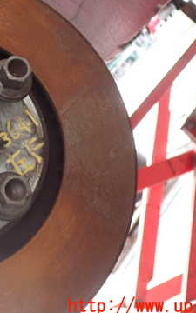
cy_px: 122
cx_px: 3
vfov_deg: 38.0
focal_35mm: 53
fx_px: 453
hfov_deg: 23.5
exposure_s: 1/30
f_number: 2.3
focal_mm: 5.4
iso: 250
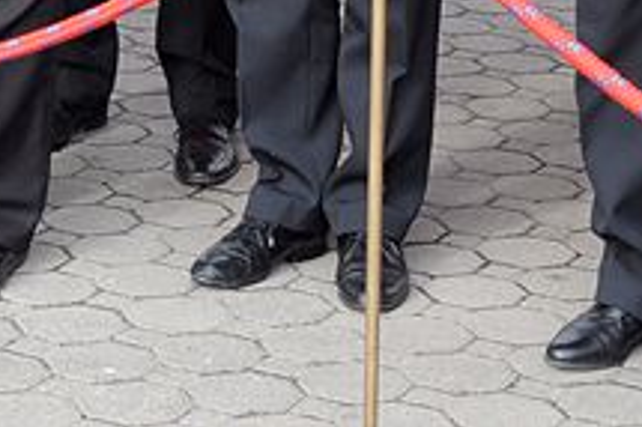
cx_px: 218
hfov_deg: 13.3
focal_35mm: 154
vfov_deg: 8.5
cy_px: -414
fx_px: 2744
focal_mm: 26
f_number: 8
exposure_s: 1/250
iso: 500
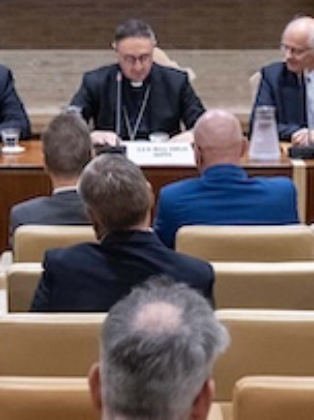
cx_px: 149
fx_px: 1877
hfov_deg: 9.6
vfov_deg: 12.7
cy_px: 150
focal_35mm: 155
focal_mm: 32
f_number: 5
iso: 3200
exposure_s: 1/160
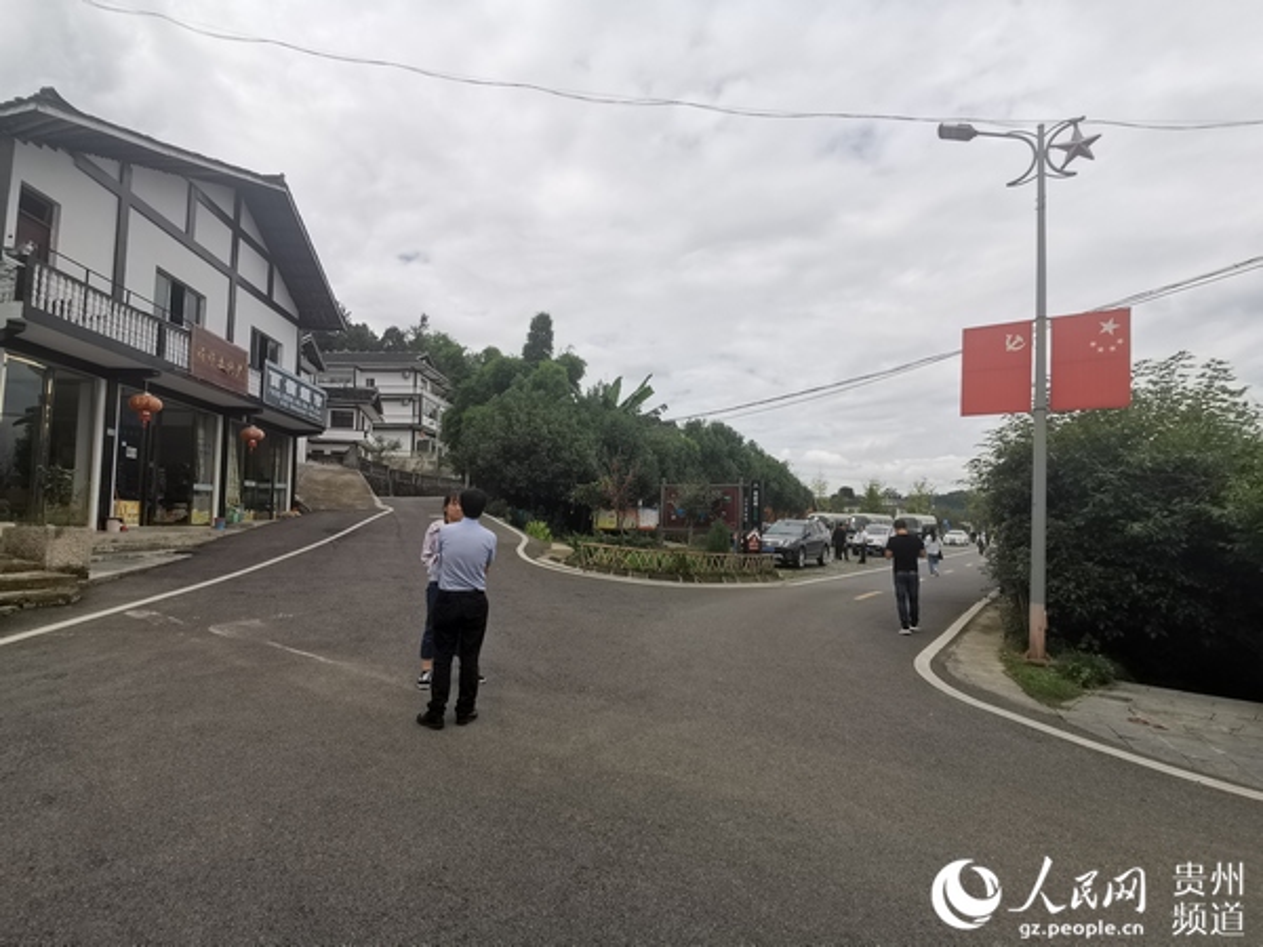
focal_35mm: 17
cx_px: 632
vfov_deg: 74.7
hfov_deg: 91.0
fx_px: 620
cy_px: 474
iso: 50
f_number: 2.2
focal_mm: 2.23
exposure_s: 1/630
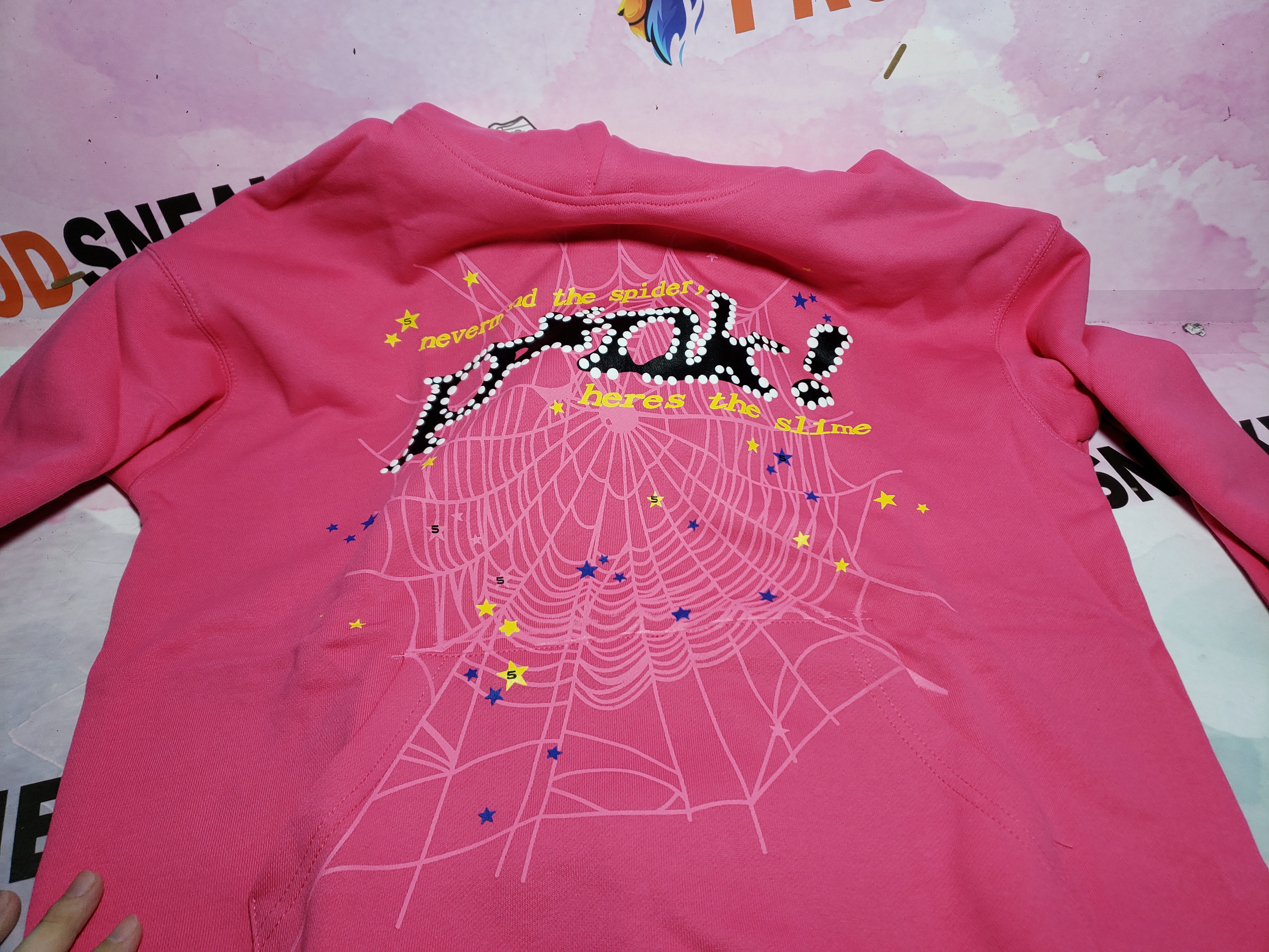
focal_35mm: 26
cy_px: 476
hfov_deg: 67.3
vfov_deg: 53.1
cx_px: 634
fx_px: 953
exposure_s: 1/455
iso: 50
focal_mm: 4.3
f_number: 1.5
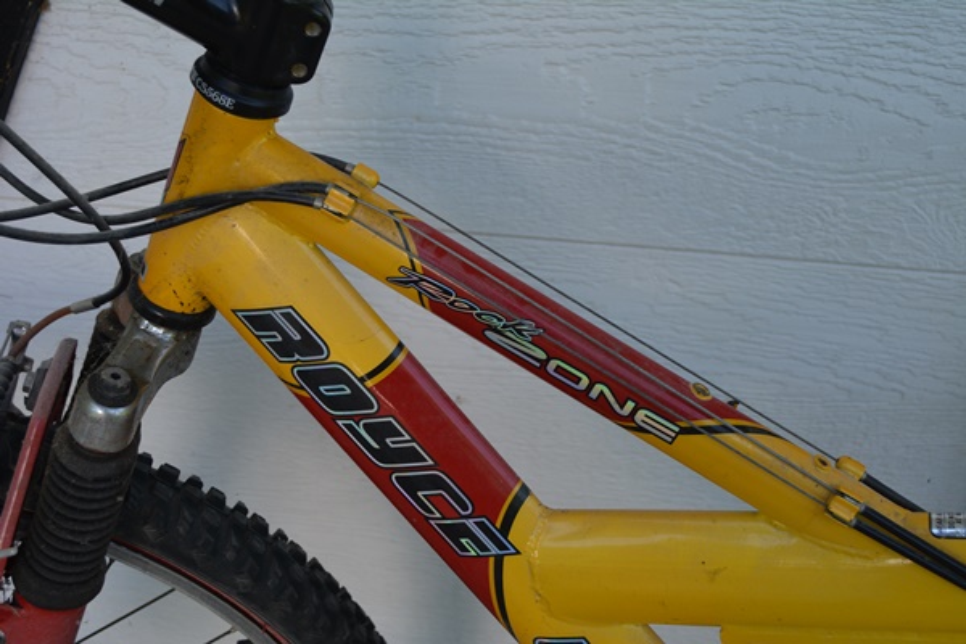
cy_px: 322
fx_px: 1207
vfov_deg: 29.9
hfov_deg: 43.6
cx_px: 483
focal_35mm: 45
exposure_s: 1/125
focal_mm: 30
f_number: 5.6
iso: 200
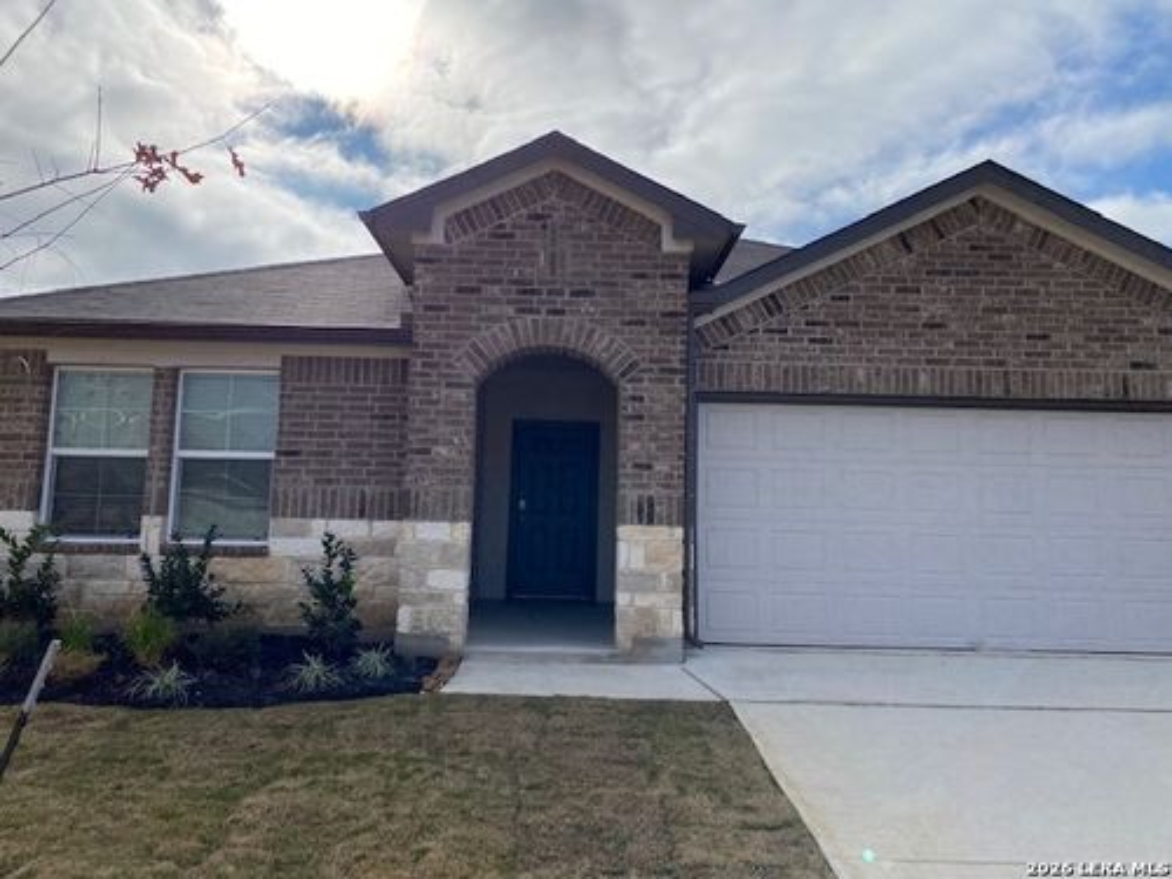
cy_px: 440
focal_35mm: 26
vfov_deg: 53.1
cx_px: 586
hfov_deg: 67.3
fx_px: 880
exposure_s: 1/6061
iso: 32
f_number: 1.8
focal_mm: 4.25
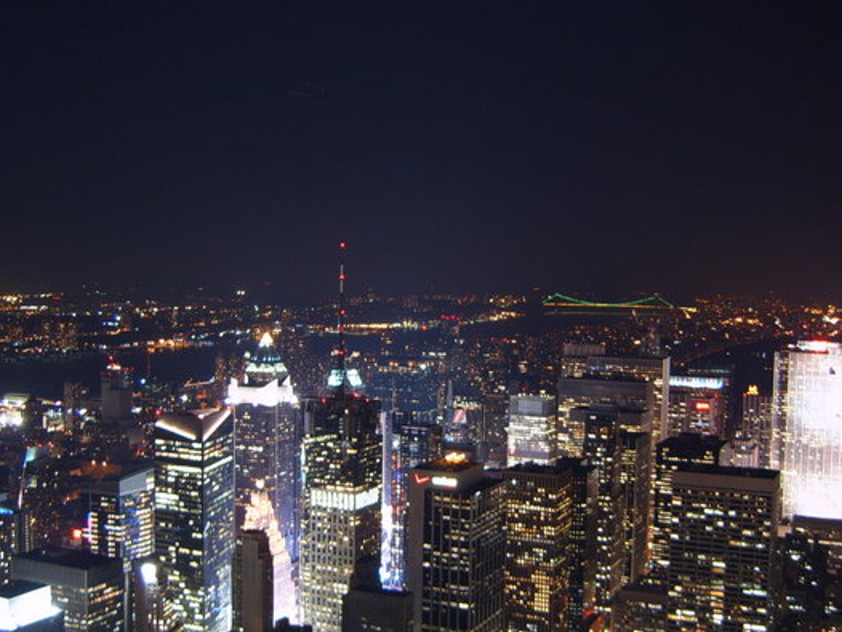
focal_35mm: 45
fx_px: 1095
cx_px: 437
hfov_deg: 42.1
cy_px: 344
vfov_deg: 32.2
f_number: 2.9
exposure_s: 3
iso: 50
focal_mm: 6.2
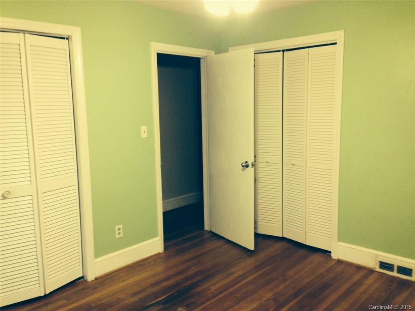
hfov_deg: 55.4
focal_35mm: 33
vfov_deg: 42.9
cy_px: 156
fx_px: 396
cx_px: 208
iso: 160
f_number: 2.4
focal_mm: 4.12
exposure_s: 1/20
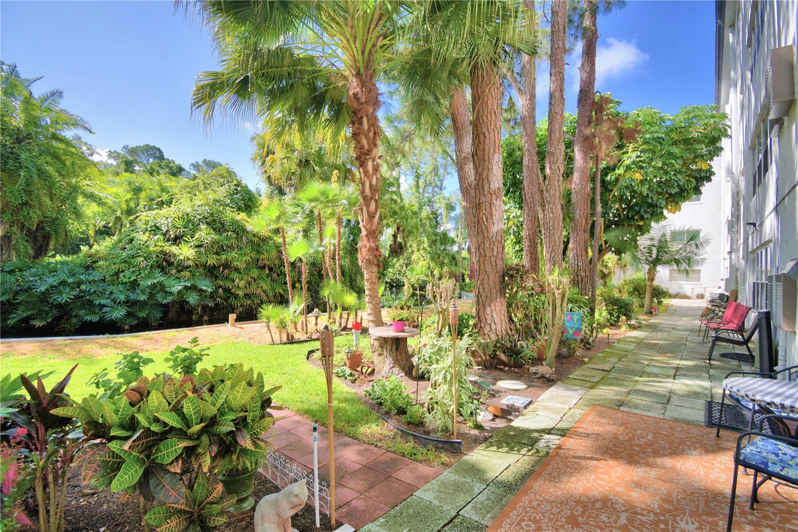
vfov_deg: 77.3
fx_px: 332
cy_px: 266
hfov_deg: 100.4
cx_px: 399
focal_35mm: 15
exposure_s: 1/500
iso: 100
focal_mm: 10
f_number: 4.5
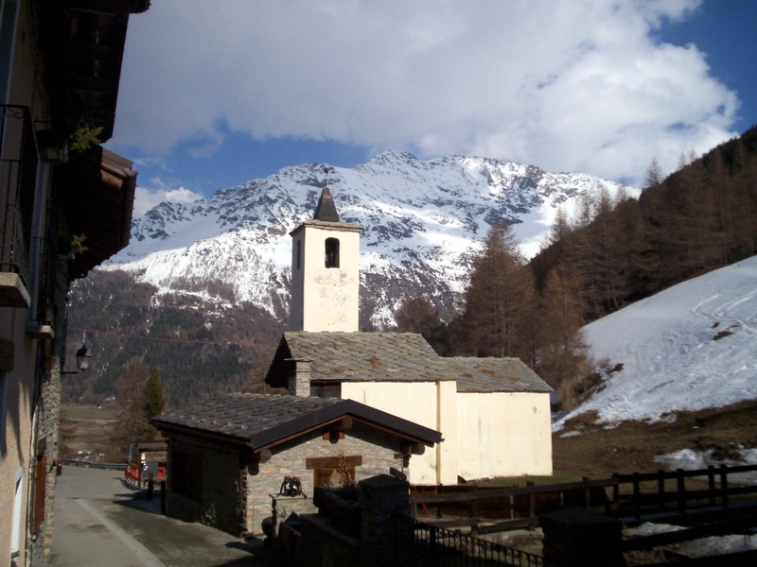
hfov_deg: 51.4
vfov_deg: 39.7
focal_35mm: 36
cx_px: 378
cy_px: 284
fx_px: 787
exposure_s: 1/1718
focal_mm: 5.9
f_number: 4.5
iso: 100
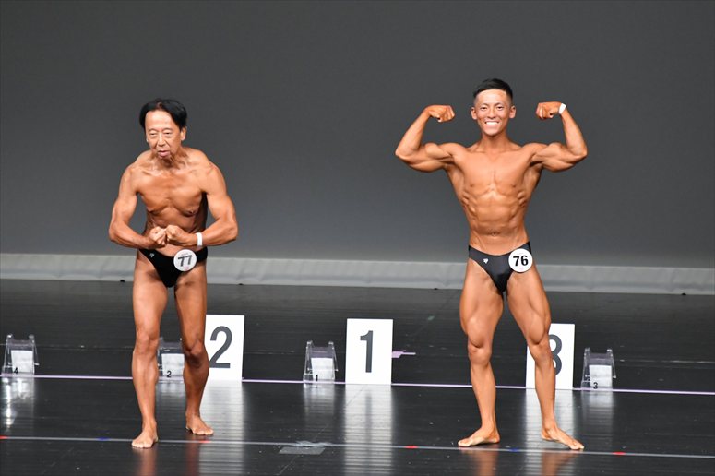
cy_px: 238
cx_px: 358
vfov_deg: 4.0
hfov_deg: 6.0
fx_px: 6849
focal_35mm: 345
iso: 5000
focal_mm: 230
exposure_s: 1/400
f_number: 5.6
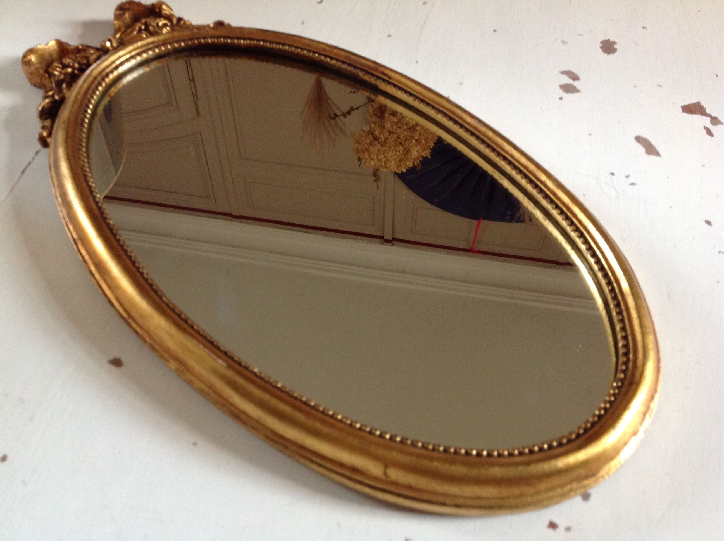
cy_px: 270
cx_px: 362
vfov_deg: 40.6
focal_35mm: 35
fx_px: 731
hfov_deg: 52.7
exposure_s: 1/15
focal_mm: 4.28
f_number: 2.4
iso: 250
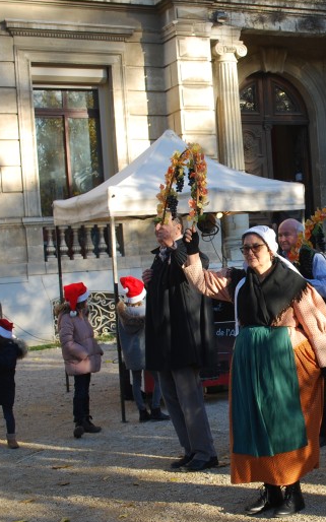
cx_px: 301
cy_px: 270
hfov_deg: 20.5
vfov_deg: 33.0
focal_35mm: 62
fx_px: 882
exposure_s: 1/125
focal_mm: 26
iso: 140
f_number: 5.6
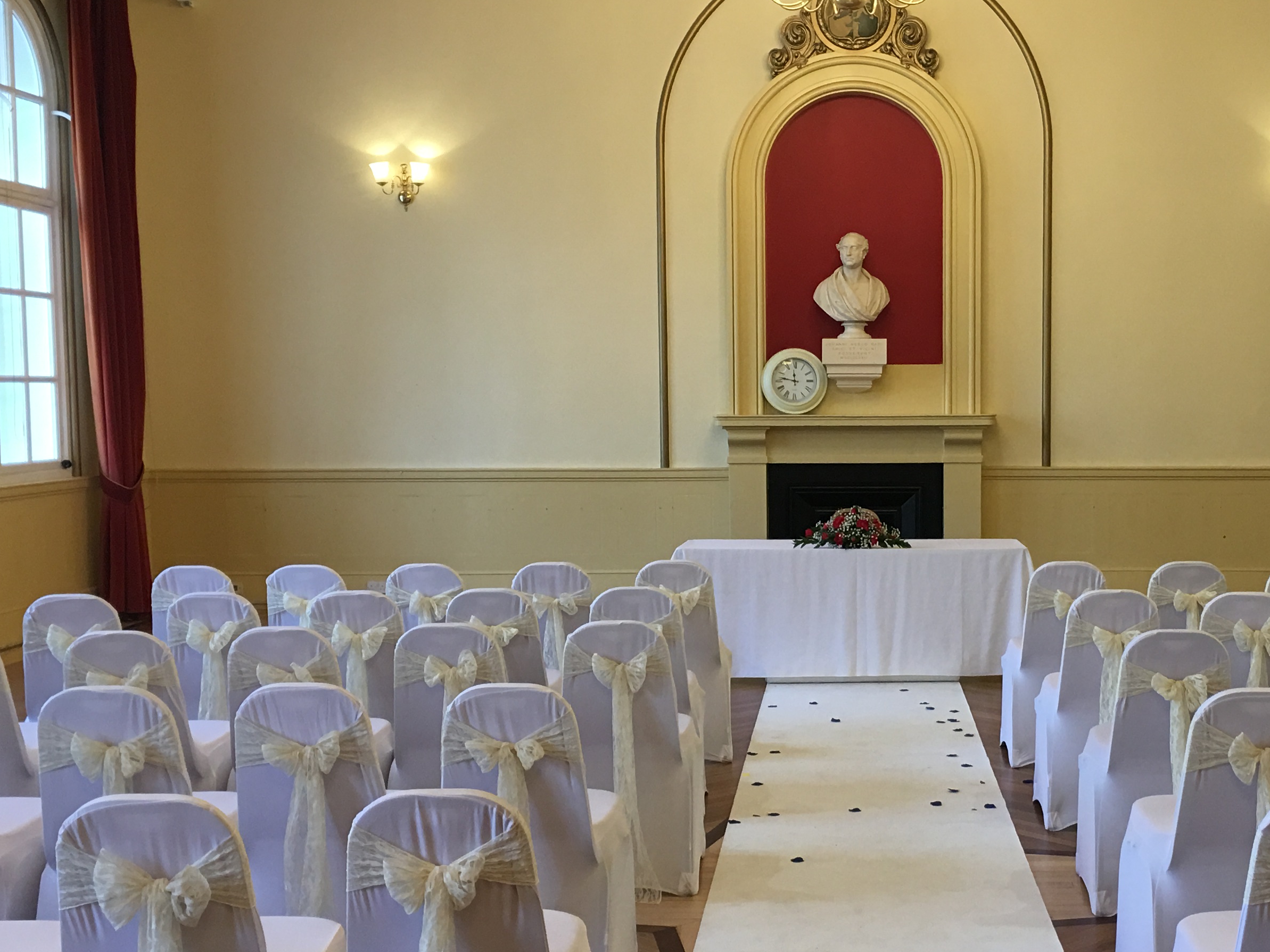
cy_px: 553
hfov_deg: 38.2
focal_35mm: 49
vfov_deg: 29.6
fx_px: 1798
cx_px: 903
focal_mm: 4.15
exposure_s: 1/33
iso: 50
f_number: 2.2
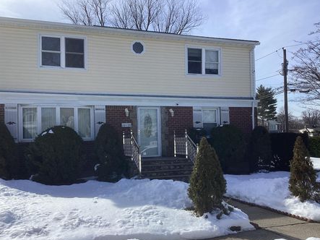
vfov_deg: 40.7
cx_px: 152
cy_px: 130
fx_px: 323
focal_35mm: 35
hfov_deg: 52.6
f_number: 2.4
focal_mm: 3.3
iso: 25
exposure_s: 1/1852
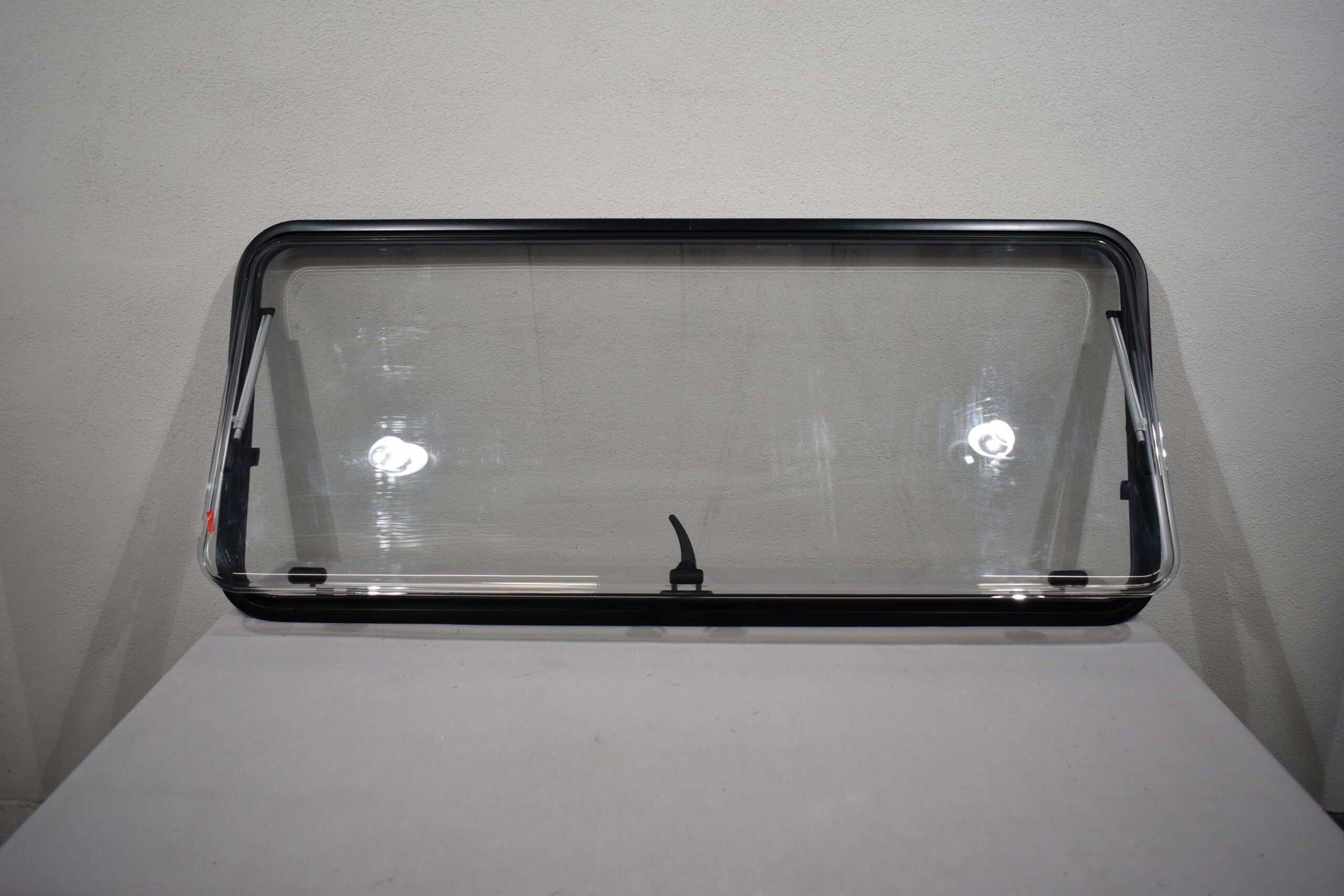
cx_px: 672
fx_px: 1120
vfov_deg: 43.6
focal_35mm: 30
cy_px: 448
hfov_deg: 61.9
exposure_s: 1/250
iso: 400
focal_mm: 20
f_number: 4
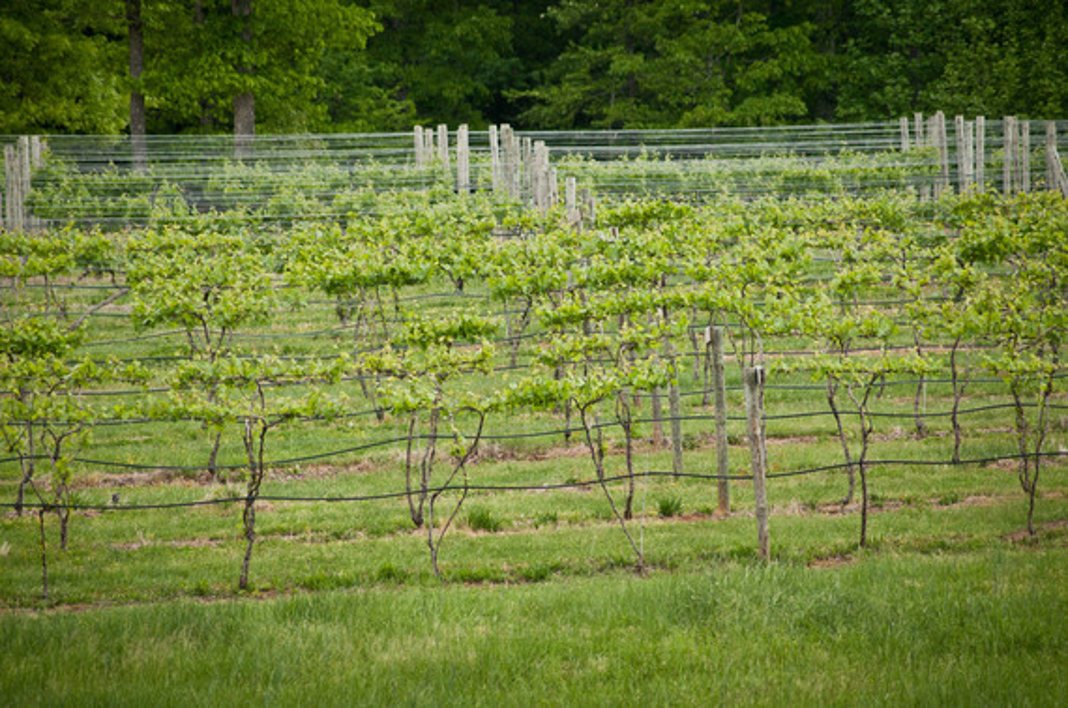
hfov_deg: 7.2
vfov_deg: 4.8
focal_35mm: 285
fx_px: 8441
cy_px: 354
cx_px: 534
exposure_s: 1/800
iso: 320
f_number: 4.8
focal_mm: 190
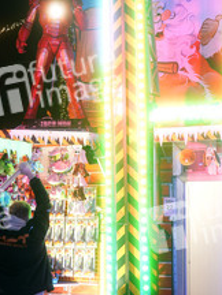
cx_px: 90
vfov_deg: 24.4
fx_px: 684
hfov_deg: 18.4
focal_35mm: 80
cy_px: 153
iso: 640
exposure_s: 1/50
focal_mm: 30
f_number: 3.2
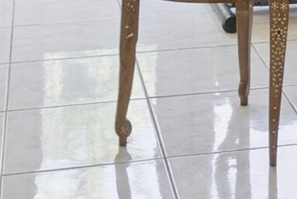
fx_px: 957
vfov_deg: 9.9
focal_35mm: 116
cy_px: -323
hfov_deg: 17.4
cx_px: 263
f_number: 8
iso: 100
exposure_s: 1/5
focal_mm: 10
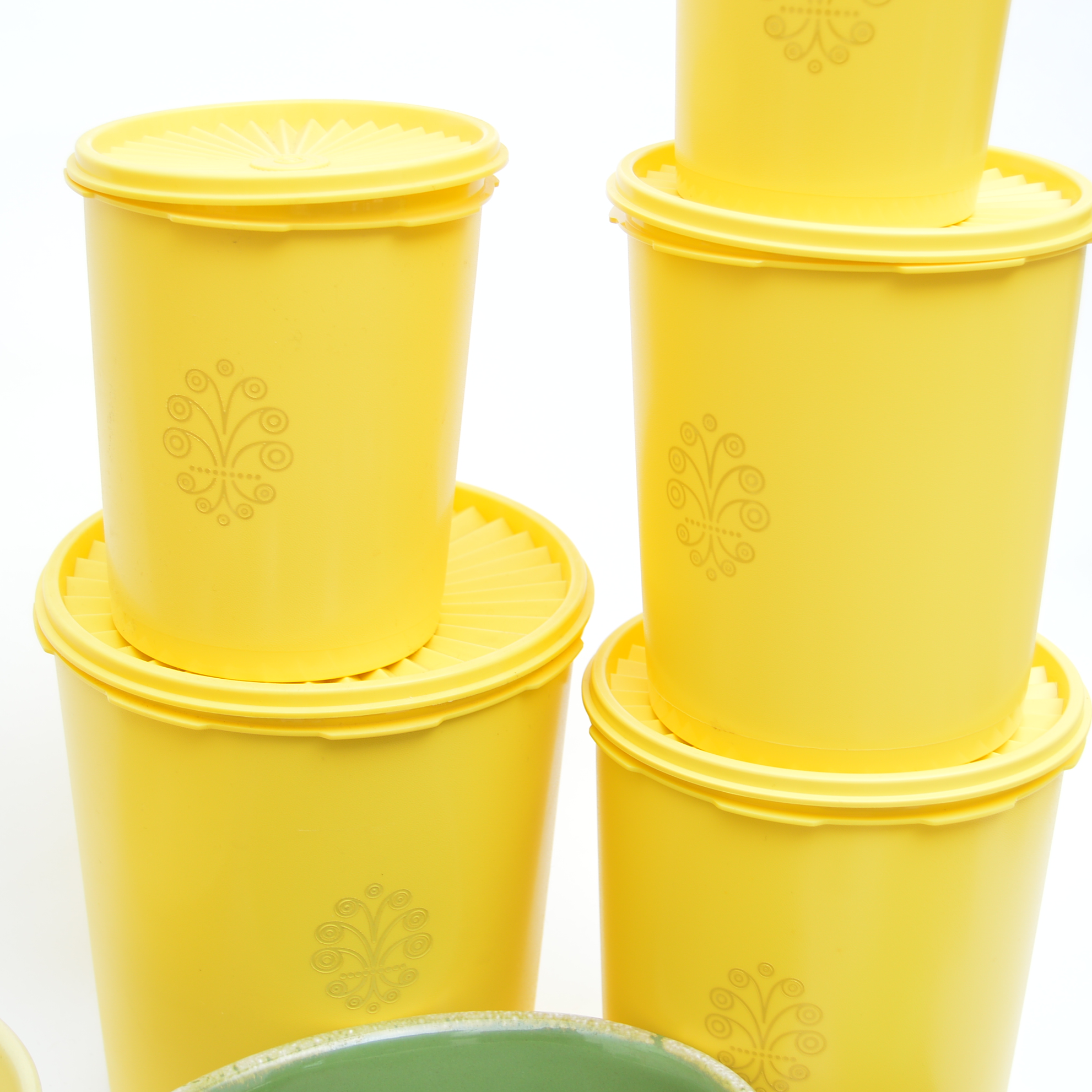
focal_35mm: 58
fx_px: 2070
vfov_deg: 29.6
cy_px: 545
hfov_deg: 29.6
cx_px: 536
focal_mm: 30
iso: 100
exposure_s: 1/100
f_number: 4.2
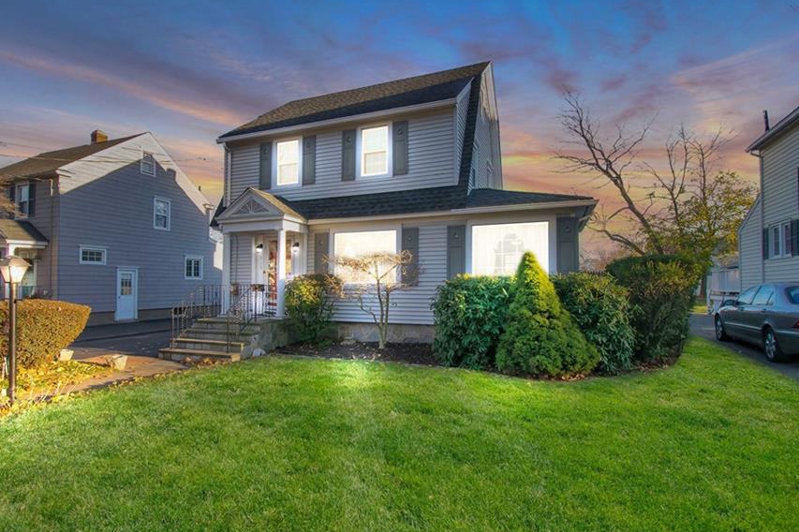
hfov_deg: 89.7
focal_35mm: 18
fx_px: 399
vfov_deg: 67.2
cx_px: 360
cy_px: 240
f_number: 9
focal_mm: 10
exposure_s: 1/160
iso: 400
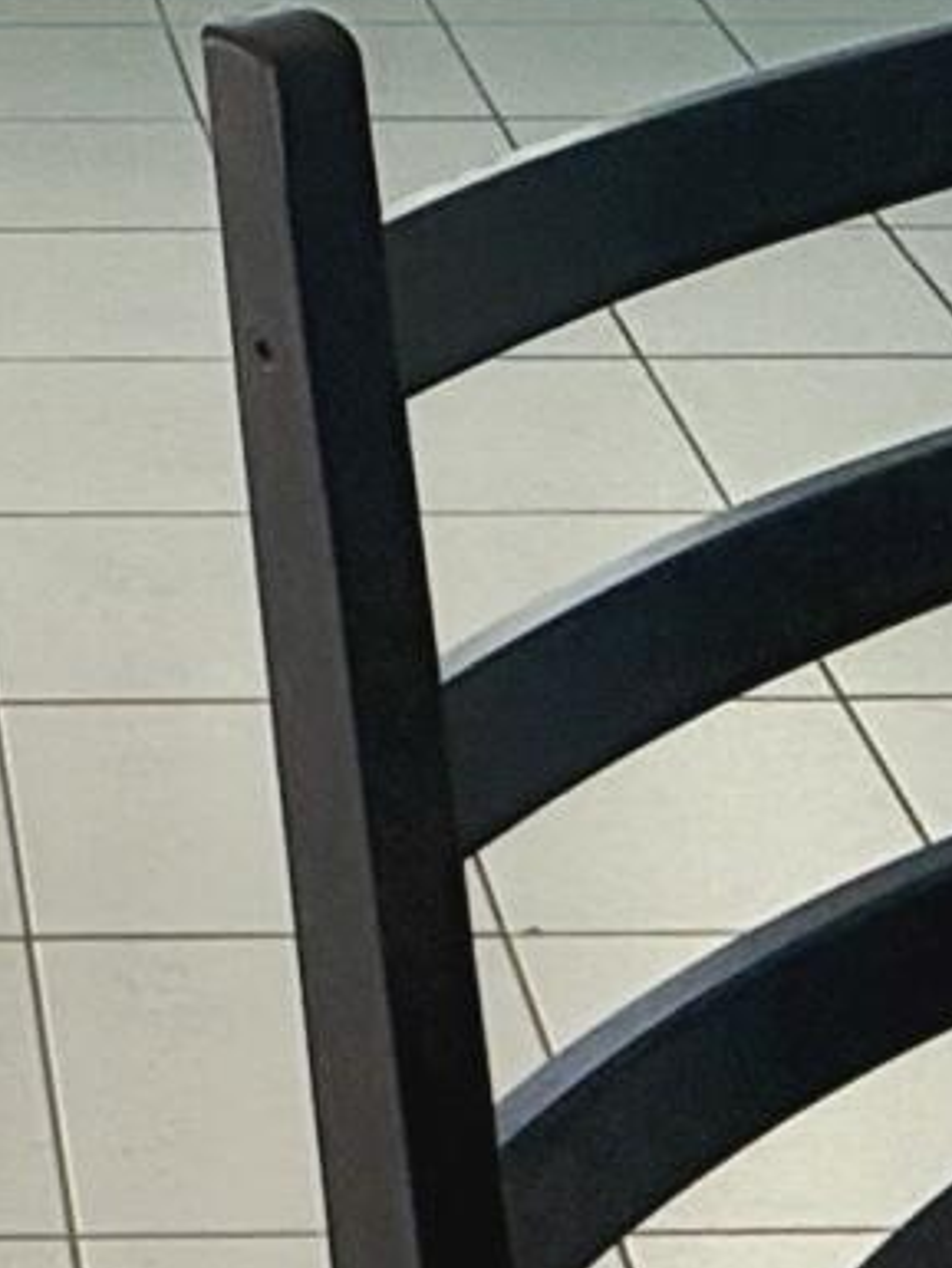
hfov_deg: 13.2
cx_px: -208
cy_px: -850
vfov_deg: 15.9
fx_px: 3995
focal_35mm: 109
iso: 80
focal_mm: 2.22
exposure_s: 1/99
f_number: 2.2
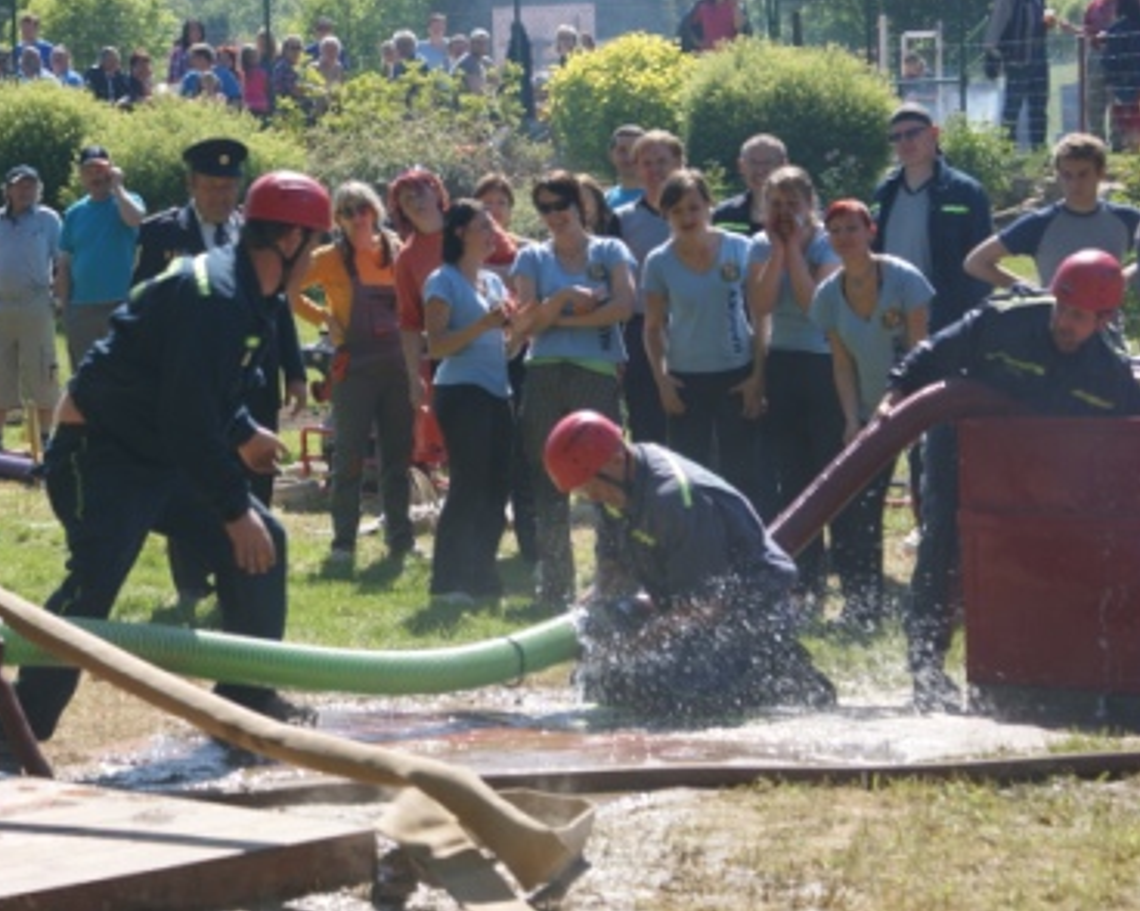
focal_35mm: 120
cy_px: 452
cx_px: 449
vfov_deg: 12.8
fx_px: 4047
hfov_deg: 16.0
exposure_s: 1/250
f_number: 5.6
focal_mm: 70
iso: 100
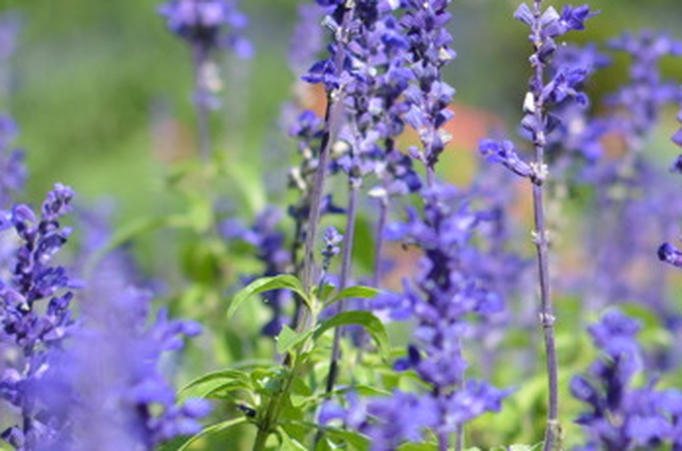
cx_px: 331
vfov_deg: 8.8
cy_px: 324
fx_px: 2918
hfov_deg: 13.3
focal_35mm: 154
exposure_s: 1/1000
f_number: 2.8
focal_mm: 35
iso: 100
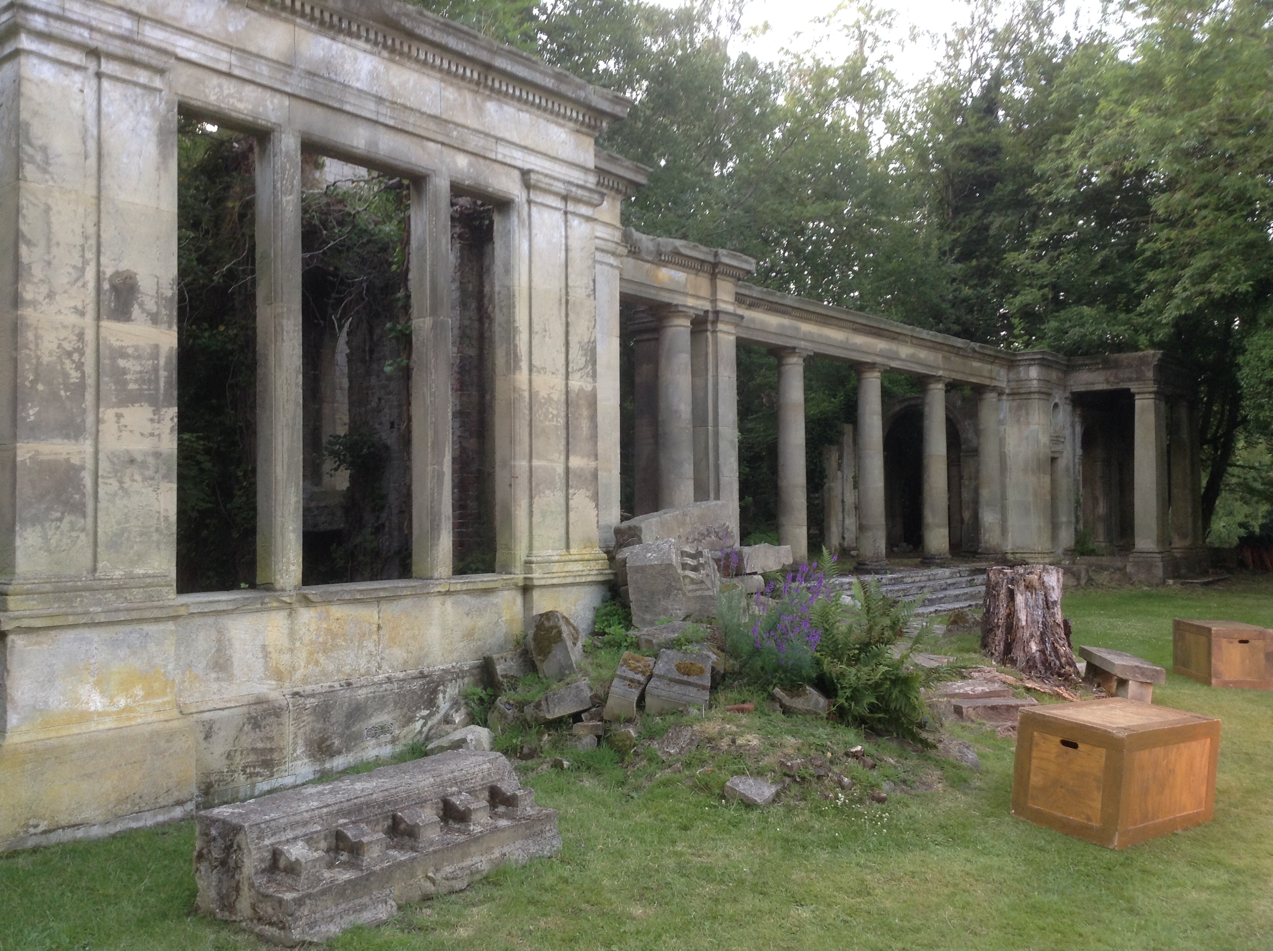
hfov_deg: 55.4
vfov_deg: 42.8
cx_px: 636
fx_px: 1212
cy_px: 476
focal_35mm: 33
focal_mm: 3.3
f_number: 2.4
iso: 32
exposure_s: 1/30
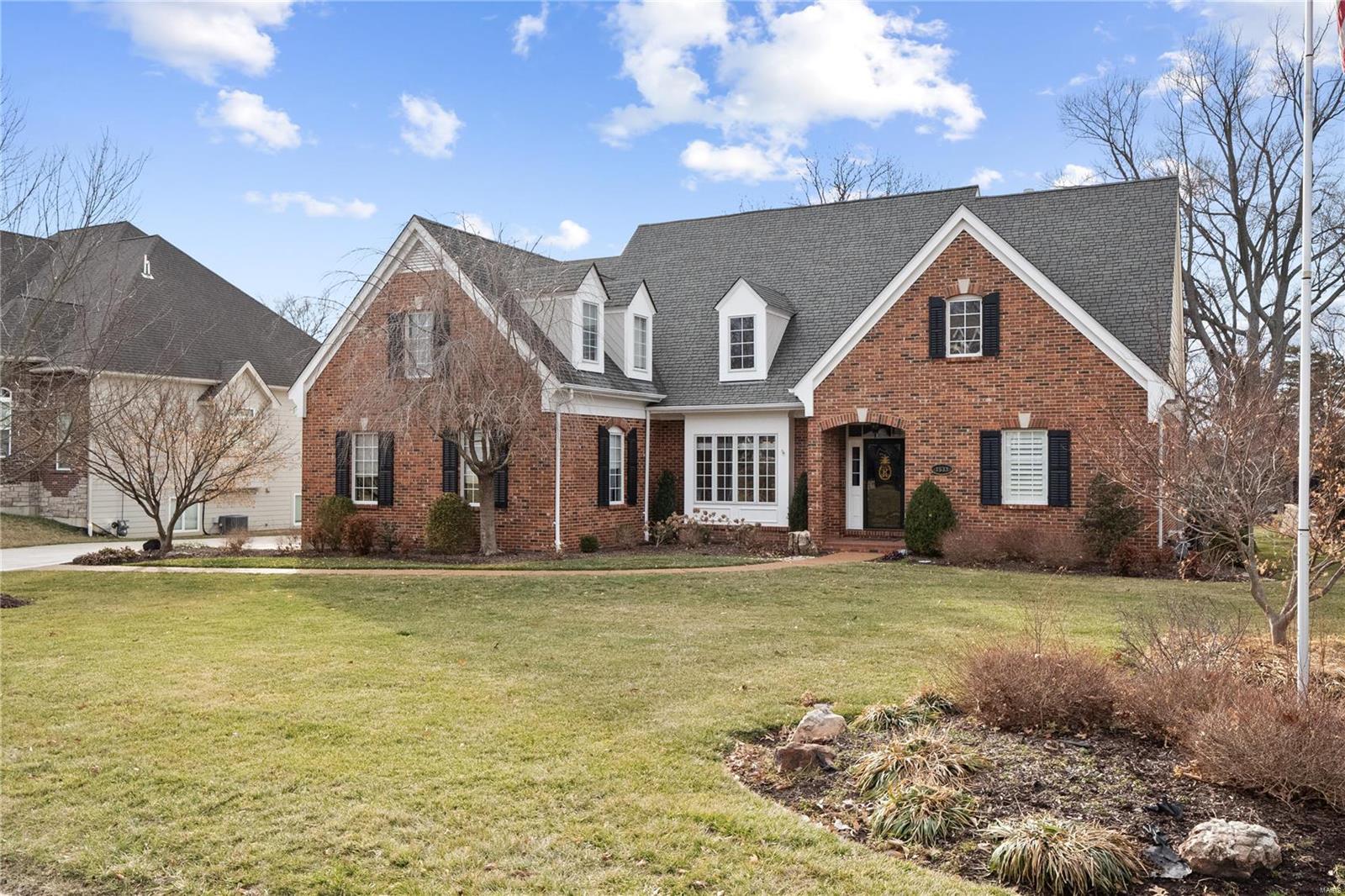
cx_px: 672
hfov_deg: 65.5
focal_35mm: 28
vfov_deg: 46.4
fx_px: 1046
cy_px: 448
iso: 400
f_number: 8
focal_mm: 14
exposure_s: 1/400
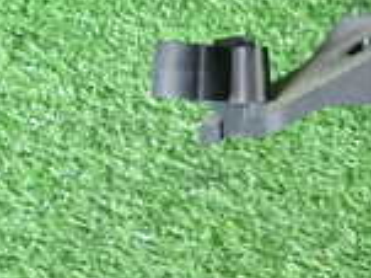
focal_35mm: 151
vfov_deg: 9.8
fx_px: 1617
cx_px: 725
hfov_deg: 11.8
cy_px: 212
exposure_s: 1/50
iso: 200
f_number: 2.7
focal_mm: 6.83
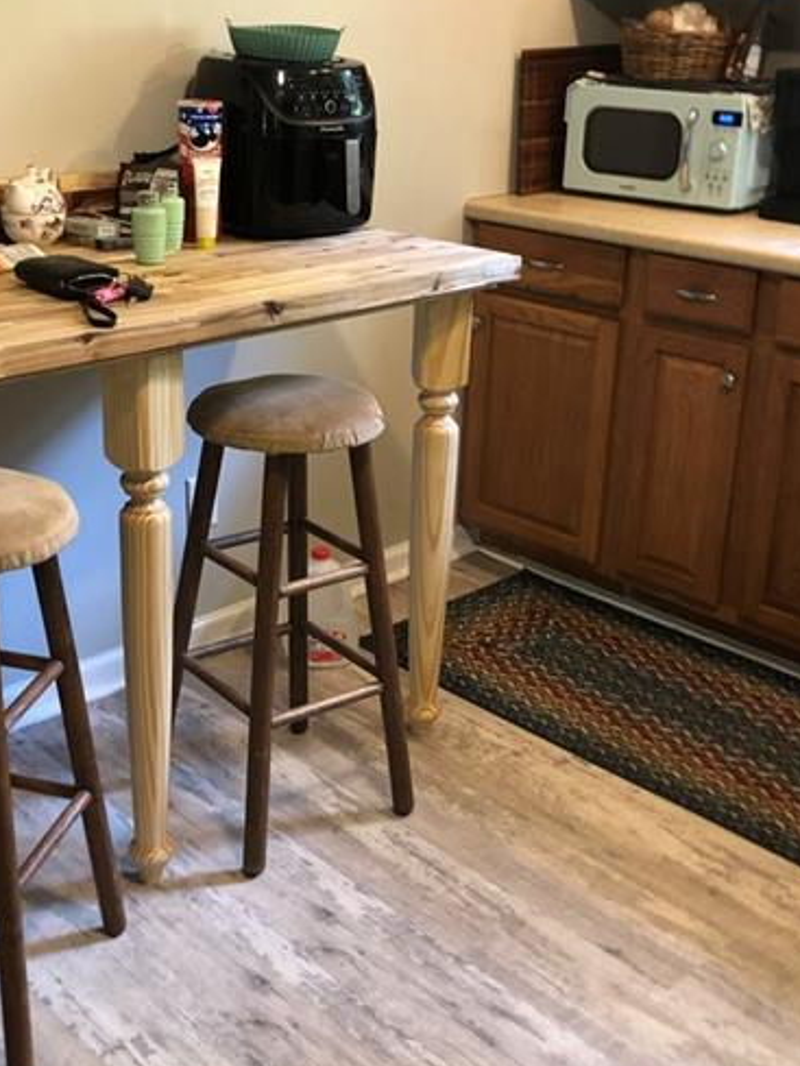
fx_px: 1355
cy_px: 464
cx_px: 305
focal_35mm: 44
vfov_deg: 42.8
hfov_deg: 32.7
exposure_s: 1/15
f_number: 1.8
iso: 50
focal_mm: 3.99
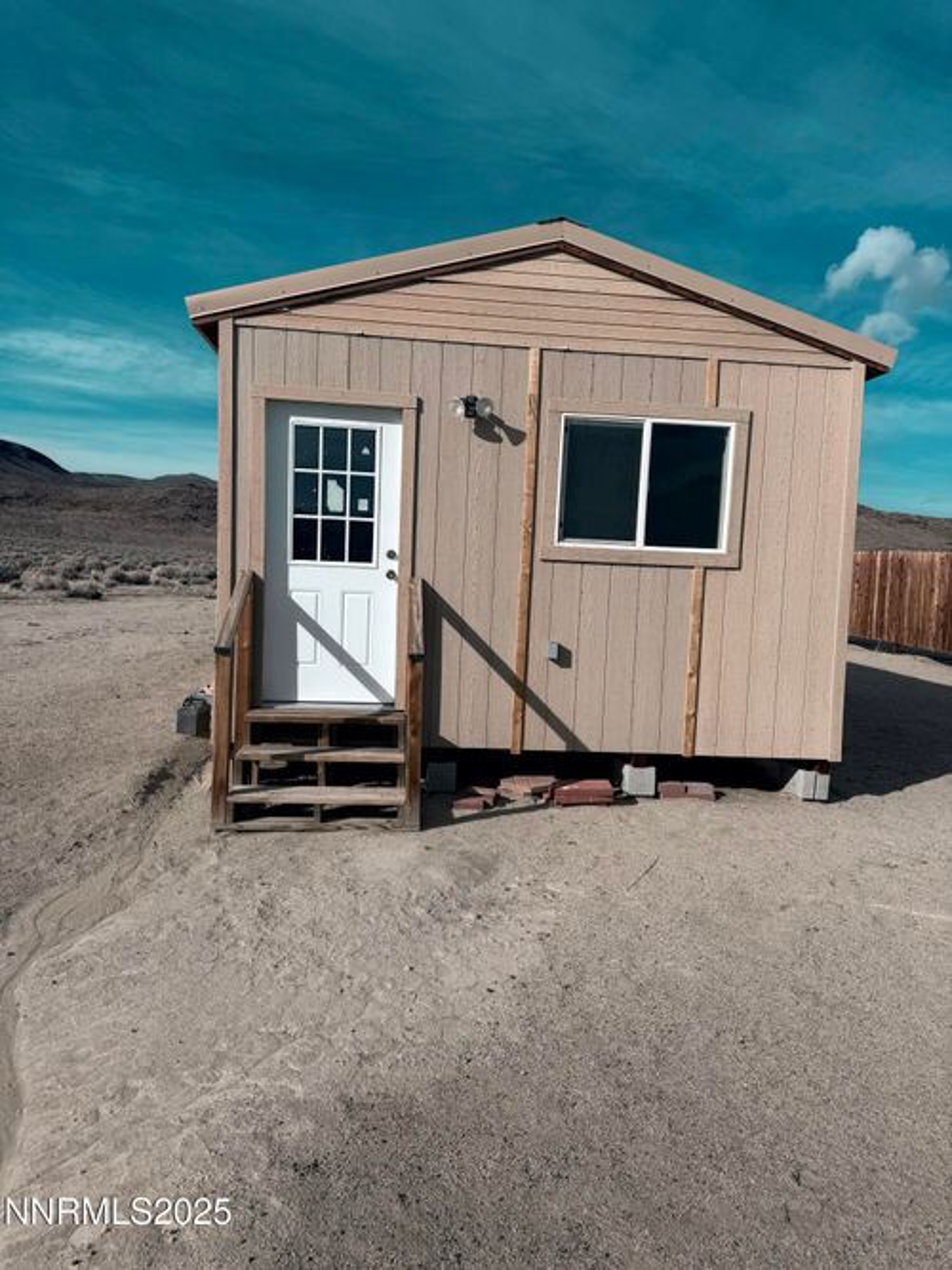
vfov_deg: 71.6
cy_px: 635
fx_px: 880
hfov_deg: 56.8
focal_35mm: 24
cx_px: 476
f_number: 1.78
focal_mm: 6.76
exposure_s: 1/10309
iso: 80
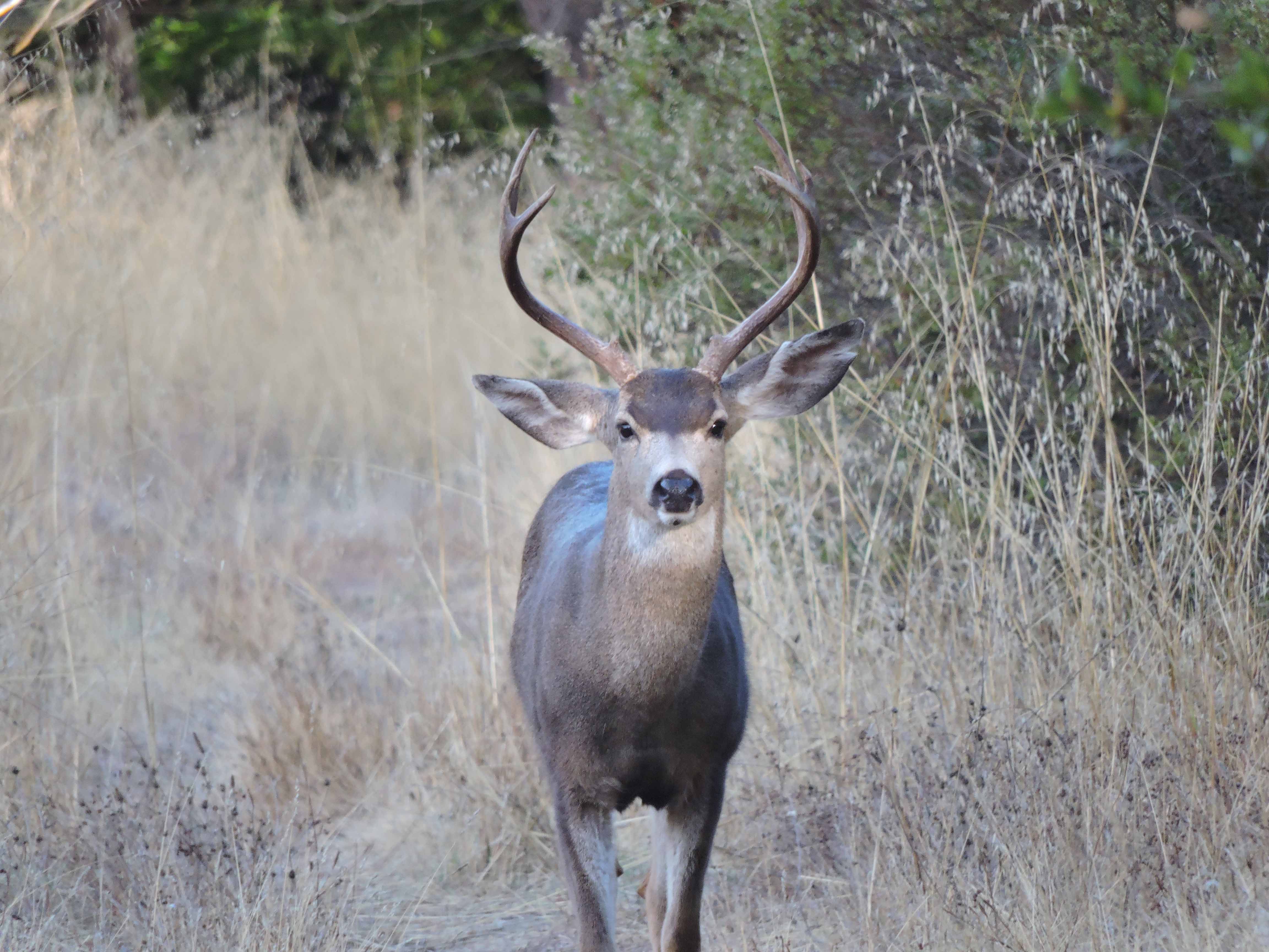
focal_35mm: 1200
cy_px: 476
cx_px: 634
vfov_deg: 1.2
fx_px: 43991
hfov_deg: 1.7
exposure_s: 1/125
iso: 400
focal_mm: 215
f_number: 6
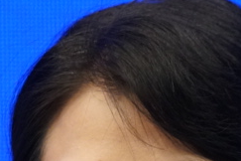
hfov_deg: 0.8
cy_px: 384
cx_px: 220
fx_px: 17813
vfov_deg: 0.5
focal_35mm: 2661
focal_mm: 400
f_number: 5.6
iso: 2500
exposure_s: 1/80
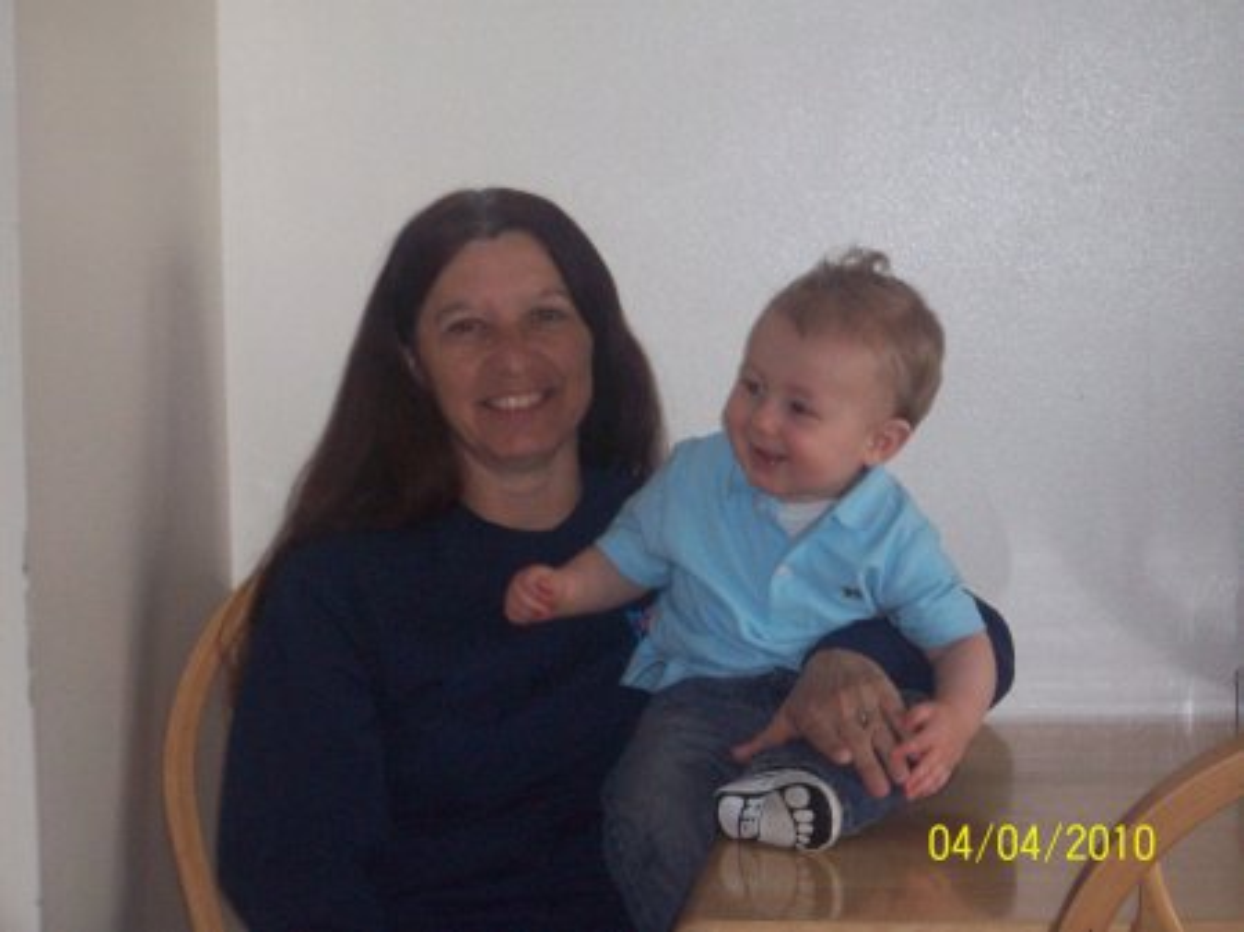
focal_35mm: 111
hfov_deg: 17.7
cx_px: 622
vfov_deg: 13.3
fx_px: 3987
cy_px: 466
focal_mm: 18.6
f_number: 5.2
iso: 200
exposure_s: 1/128
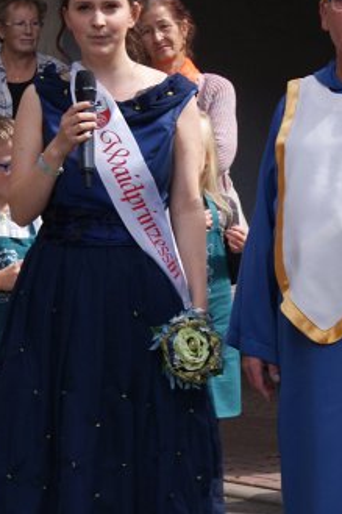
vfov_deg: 14.1
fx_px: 2083
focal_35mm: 146
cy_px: 277
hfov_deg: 9.4
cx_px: 239
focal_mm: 50
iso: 100
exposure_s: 1/100
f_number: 8
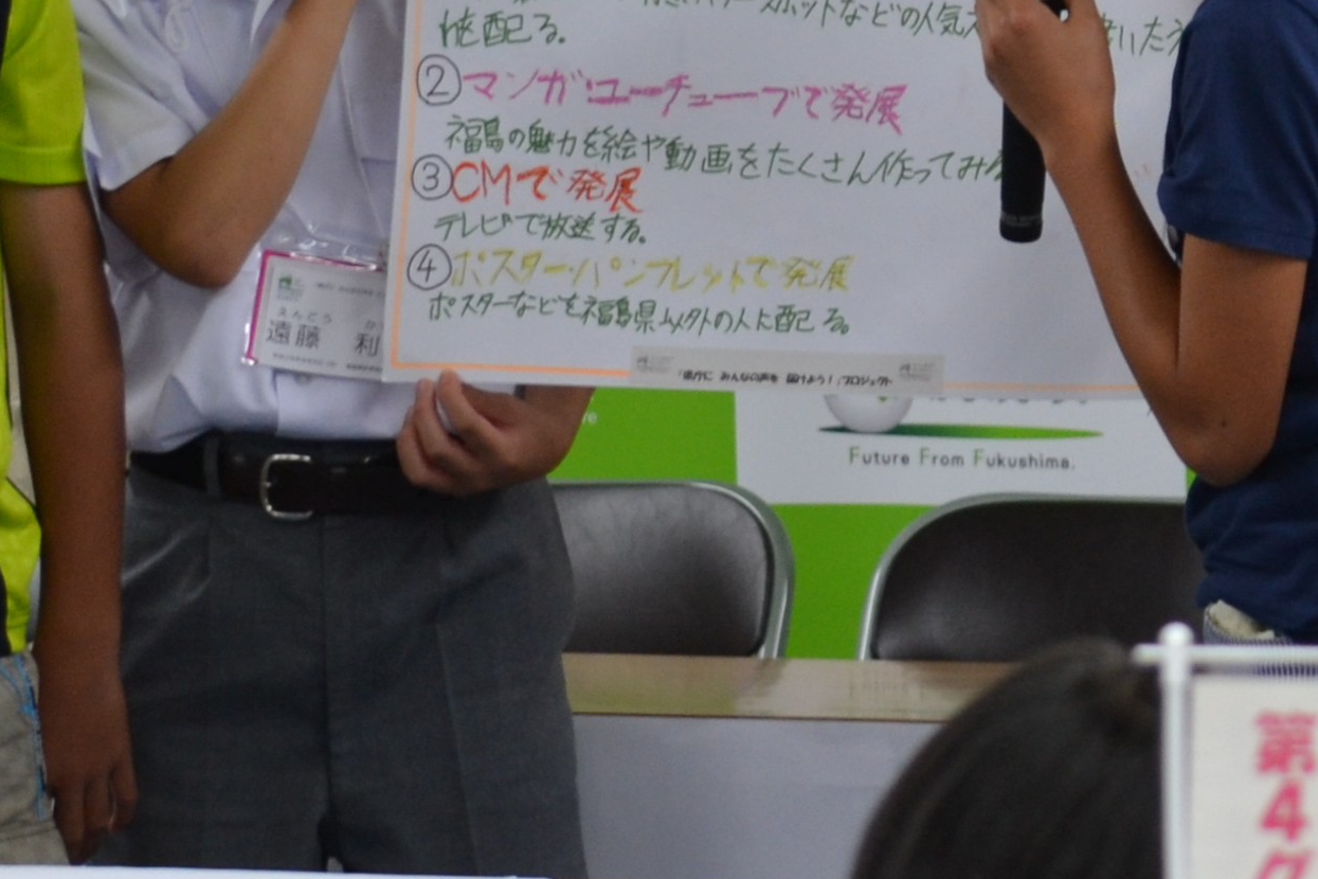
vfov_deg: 3.2
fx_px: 15851
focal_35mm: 433
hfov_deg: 4.8
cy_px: -83
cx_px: 1123
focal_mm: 78
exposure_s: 1/60
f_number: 4.5
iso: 450
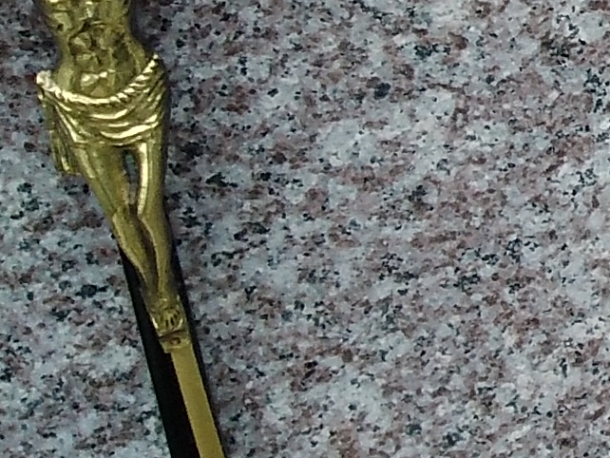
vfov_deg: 12.6
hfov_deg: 14.4
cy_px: 42
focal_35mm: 117
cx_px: 1172
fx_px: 2063
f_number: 2.4
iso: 100
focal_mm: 2.39
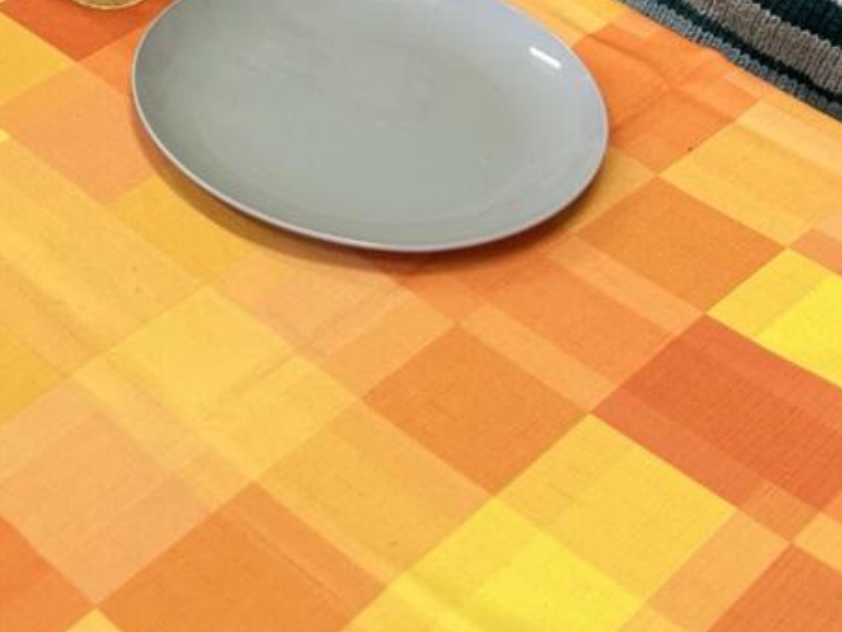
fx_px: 1873
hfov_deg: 24.2
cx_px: -4
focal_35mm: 77
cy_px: -30
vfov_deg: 18.5
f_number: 1.5
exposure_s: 1/50
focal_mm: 5.7
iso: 100
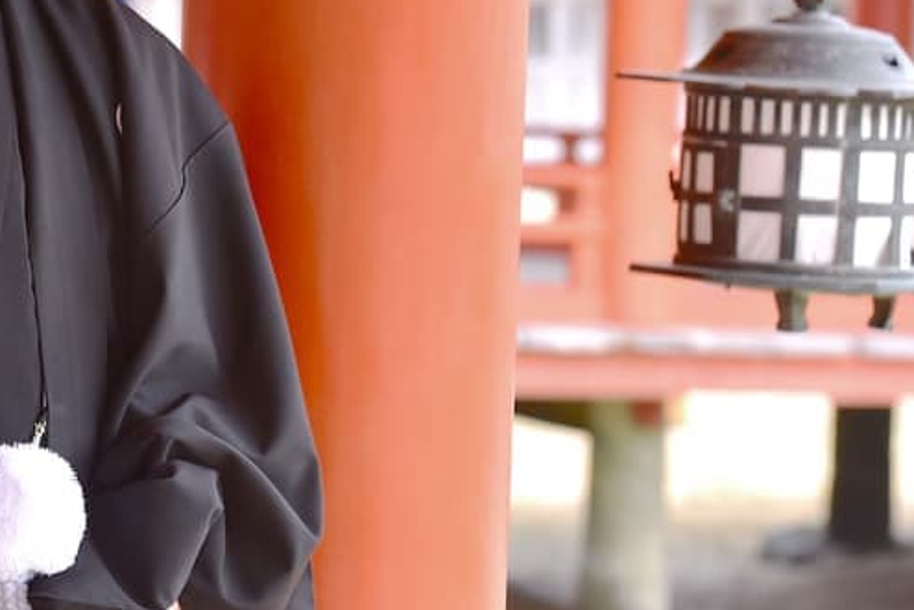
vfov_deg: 4.3
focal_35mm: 320
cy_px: -36
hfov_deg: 6.4
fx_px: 8124
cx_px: -203
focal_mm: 110
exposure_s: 1/640
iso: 1000
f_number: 7.1
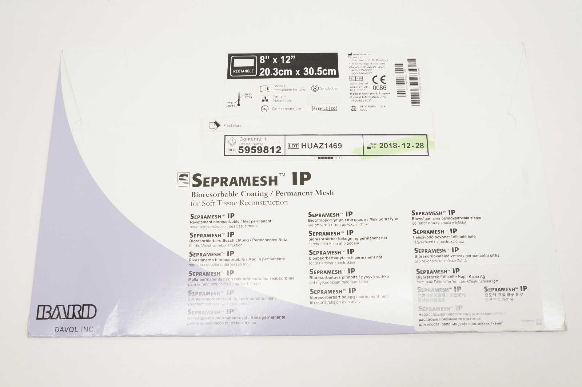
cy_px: 194
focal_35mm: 33
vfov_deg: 39.9
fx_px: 533
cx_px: 291
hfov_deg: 57.3
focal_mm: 22
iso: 400
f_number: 6.3
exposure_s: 1/60
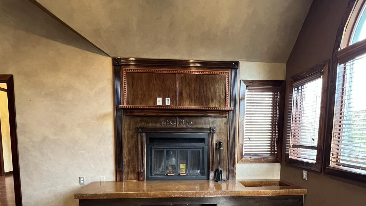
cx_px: 182
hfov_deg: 89.6
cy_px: 155
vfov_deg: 55.5
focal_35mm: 19
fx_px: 184
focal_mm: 1.57
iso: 500
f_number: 1.8
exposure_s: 1/60
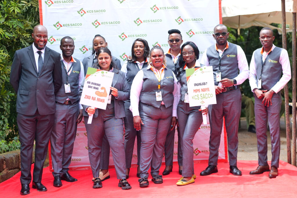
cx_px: 148
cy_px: 99
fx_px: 701
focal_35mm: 85
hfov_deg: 23.9
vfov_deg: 16.1
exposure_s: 1/400
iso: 100
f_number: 2.8
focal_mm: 85
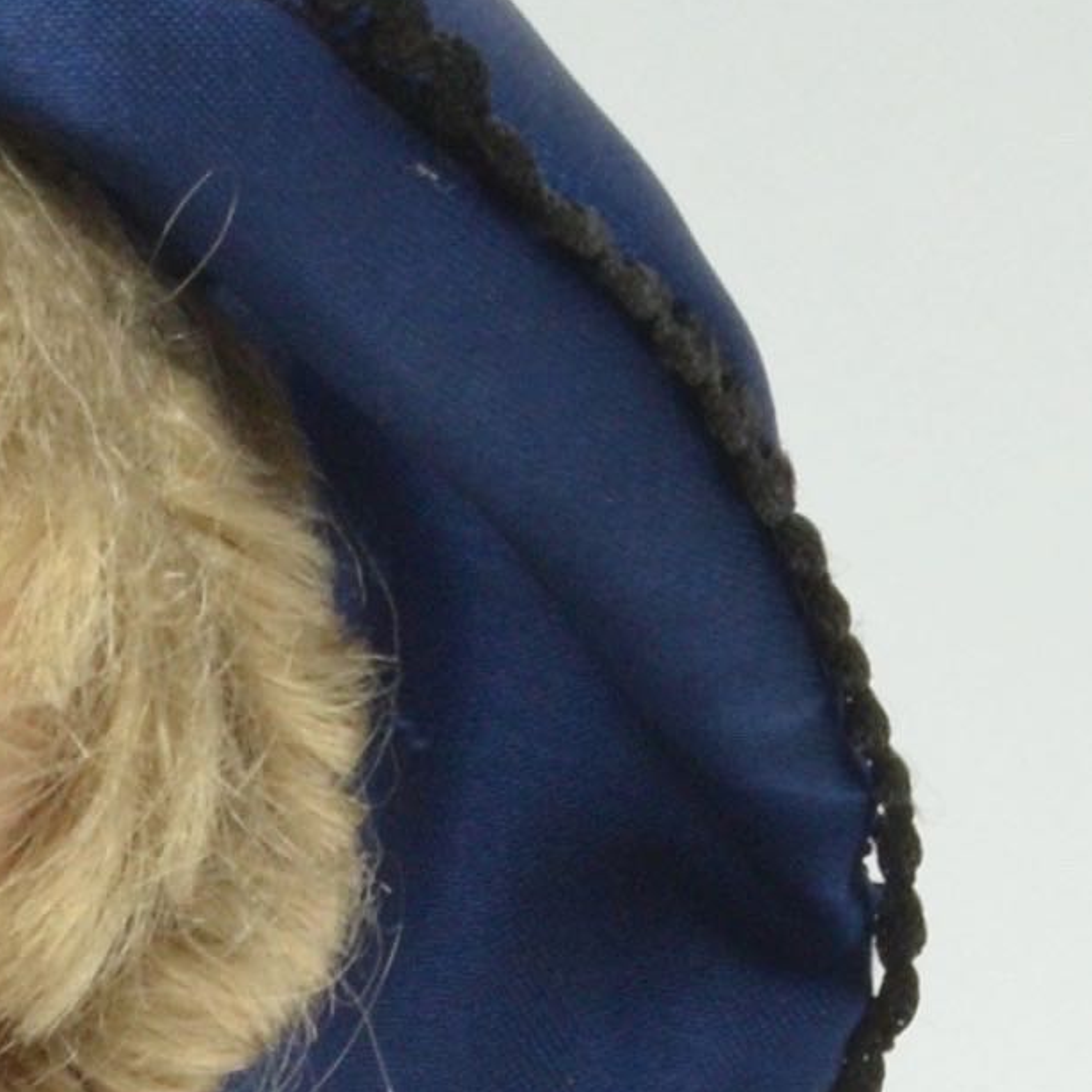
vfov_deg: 3.7
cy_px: 3660
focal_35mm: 459
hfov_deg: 3.8
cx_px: -960
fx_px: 16396
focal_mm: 45
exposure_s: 1/250
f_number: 14
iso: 800
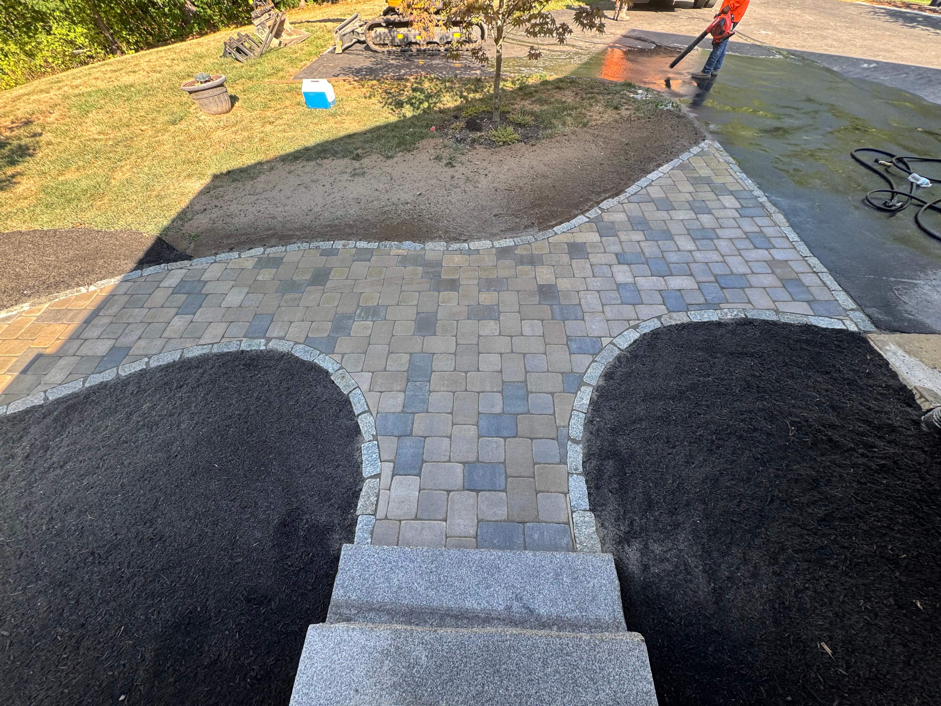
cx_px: 470
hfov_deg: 102.1
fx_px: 381
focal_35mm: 14
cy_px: 353
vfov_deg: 85.7
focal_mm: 2.22
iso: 50
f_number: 2.2
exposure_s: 1/99
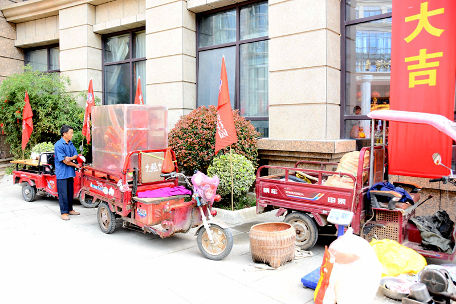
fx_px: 342
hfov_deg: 67.4
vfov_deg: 47.9
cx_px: 228
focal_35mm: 27
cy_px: 152
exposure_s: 1/80
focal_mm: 18
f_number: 4.5
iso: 125
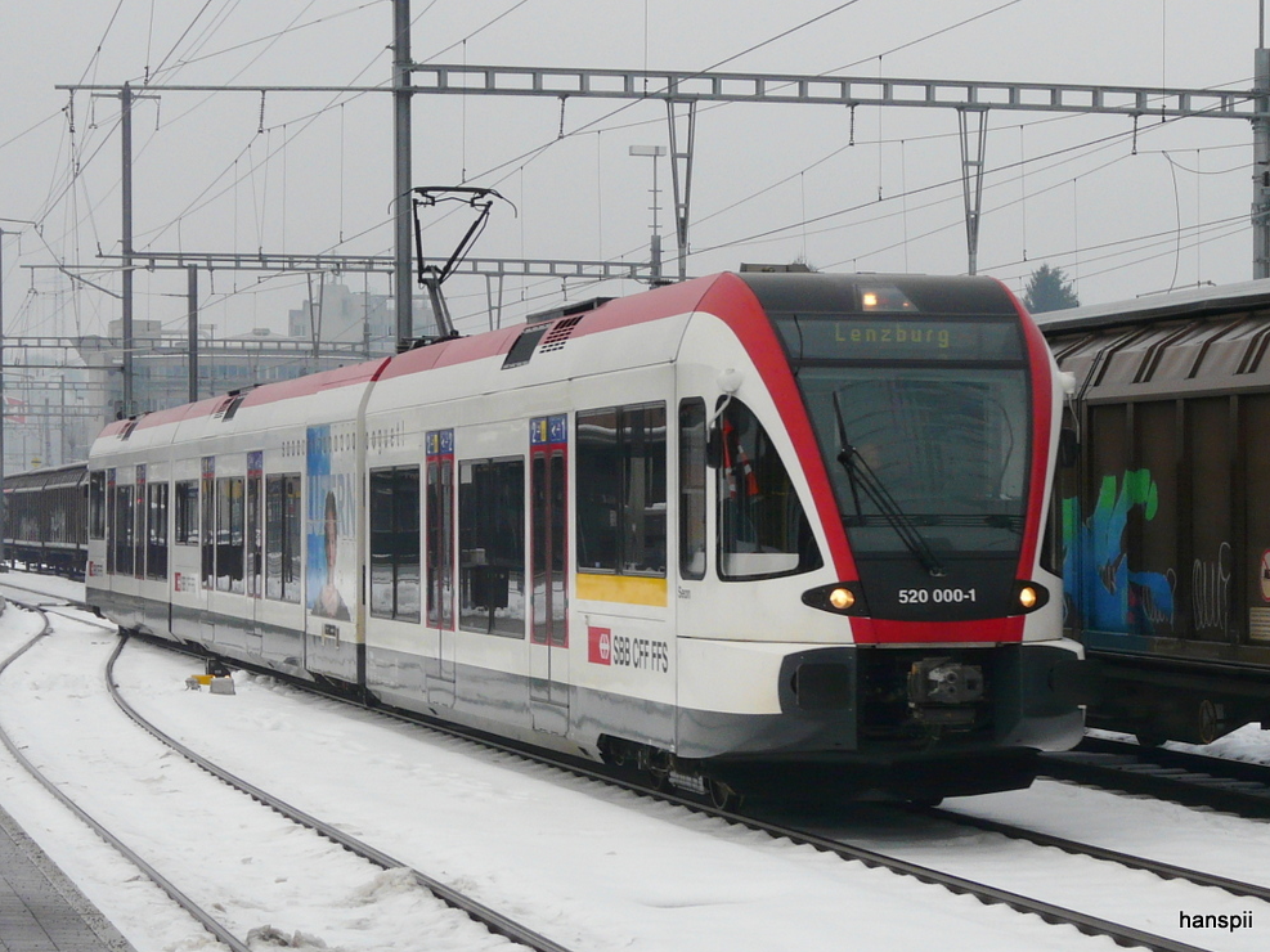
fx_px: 2568
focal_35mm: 70
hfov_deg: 27.8
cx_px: 641
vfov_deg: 21.0
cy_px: 475
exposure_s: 1/200
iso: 100
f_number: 4.5
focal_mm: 11.4
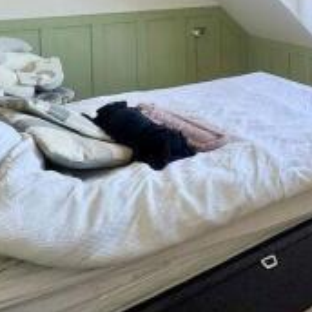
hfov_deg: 35.7
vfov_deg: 35.3
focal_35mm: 42
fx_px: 428
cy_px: -15
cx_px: 320
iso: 100
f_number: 2.2
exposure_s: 1/99
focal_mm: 2.22
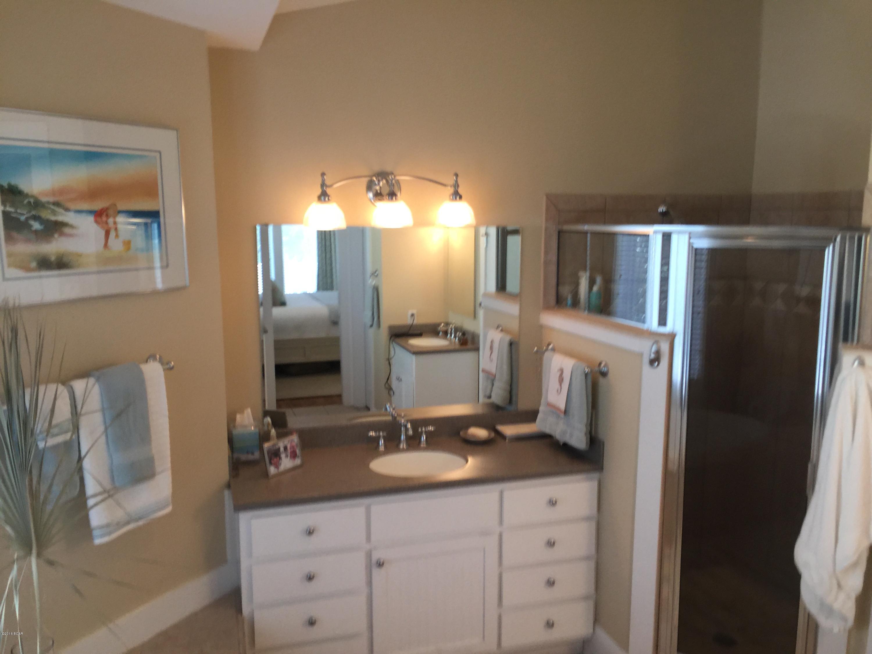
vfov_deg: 48.2
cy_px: 327
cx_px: 436
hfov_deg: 61.7
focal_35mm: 29
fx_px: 731
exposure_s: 1/30
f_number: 2.2
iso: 32
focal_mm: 4.15
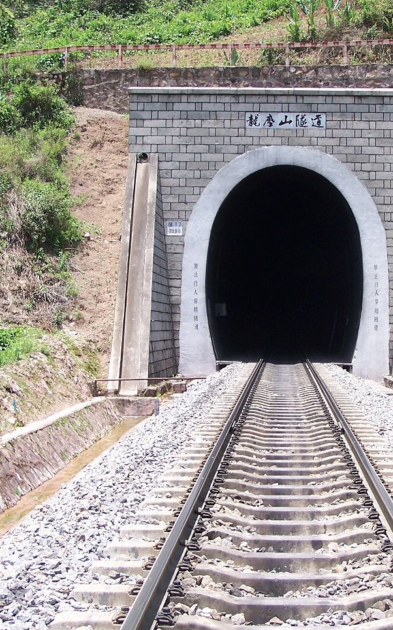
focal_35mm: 68
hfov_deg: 18.9
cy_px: 315
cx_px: 314
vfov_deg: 30.2
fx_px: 1166
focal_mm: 8
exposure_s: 1/500
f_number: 3
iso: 80
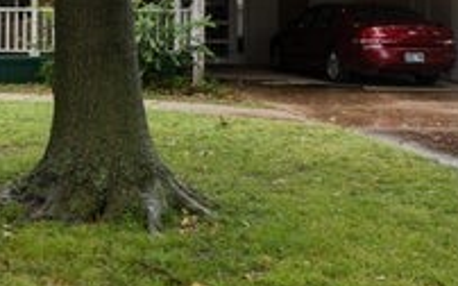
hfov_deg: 26.0
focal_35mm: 72
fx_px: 892
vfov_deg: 17.7
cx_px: -75
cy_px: -9
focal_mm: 19.7
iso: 250
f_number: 9
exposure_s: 1/30
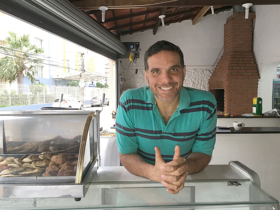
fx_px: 235
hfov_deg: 61.7
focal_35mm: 29
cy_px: 105
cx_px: 140
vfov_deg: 48.2
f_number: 2.2
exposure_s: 1/30
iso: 50
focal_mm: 4.15
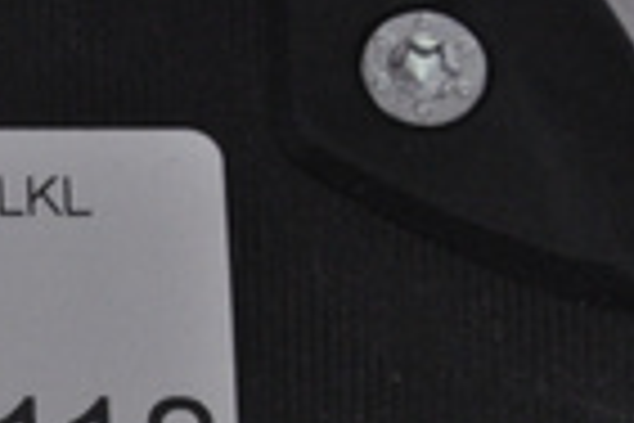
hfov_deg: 4.1
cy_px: 439
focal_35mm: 504
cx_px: -315
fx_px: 8868
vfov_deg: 2.7
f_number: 9.5
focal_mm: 105
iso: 3200
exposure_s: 1/125
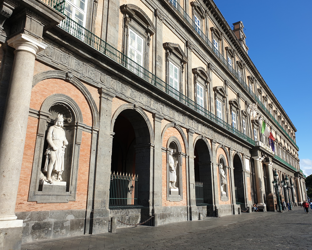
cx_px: 168
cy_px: 126
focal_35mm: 28
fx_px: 259
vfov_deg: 51.5
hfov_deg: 62.1
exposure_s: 1/1186
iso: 50
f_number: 2.4
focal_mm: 4.3
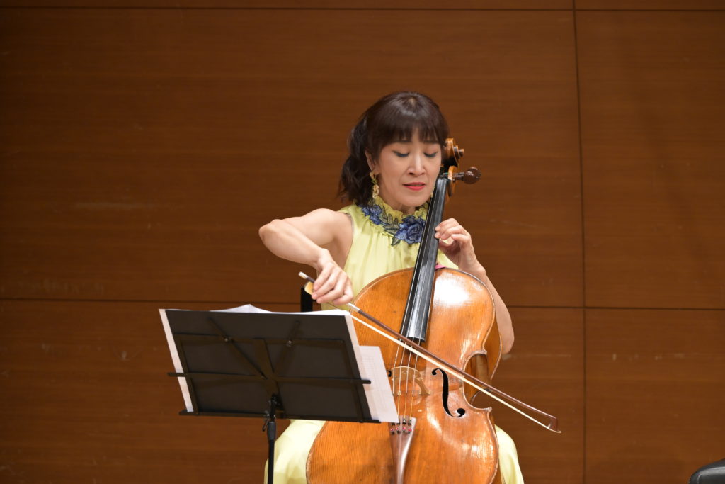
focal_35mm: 350
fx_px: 7049
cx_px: 362
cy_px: 242
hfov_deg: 5.9
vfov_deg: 3.9
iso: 2200
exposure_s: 1/125
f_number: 6.3
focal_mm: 350
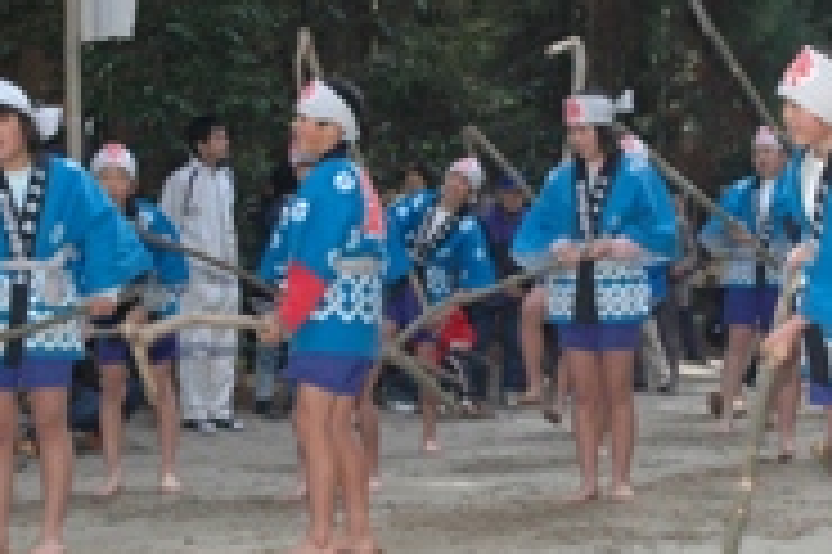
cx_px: 459
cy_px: 275
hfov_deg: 20.8
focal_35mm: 98
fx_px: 2268
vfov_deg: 13.9
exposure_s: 1/160
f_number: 6.3
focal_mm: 27
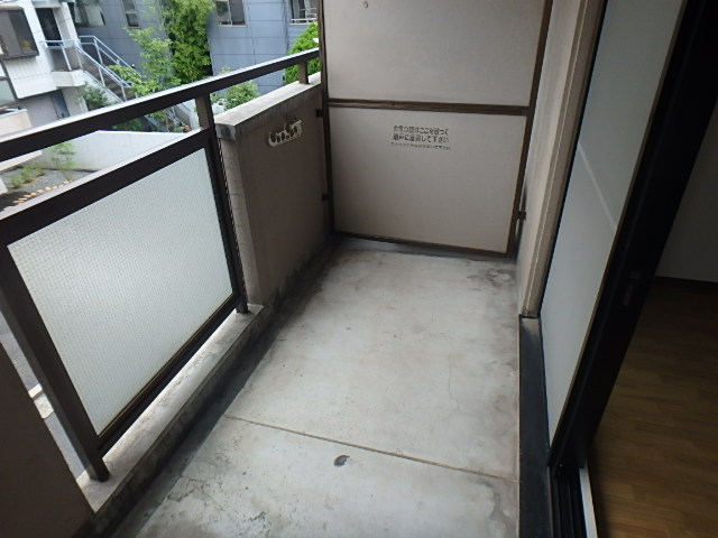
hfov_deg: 79.0
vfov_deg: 63.4
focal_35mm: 21
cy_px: 269
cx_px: 359
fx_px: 436
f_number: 3.5
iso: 125
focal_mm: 3.7
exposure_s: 1/160
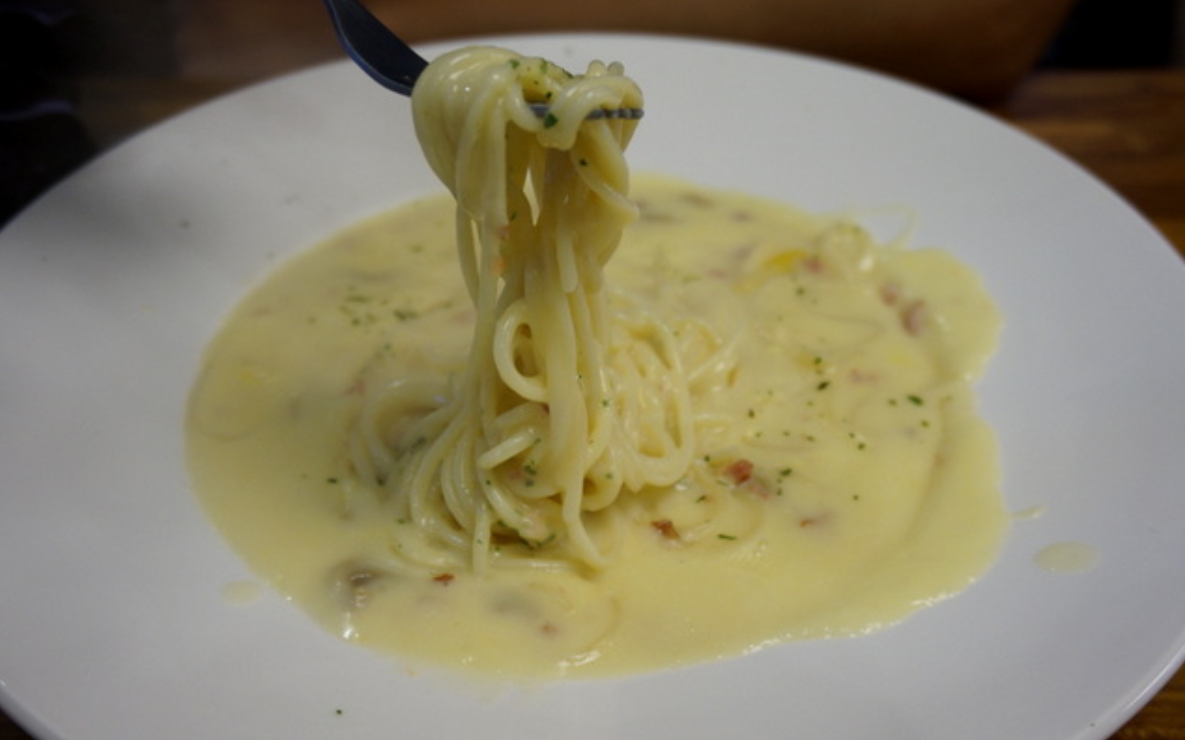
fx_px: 1195
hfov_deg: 52.8
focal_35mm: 37
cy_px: 395
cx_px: 591
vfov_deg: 34.4
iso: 320
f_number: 4.5
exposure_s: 1/60
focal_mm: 24
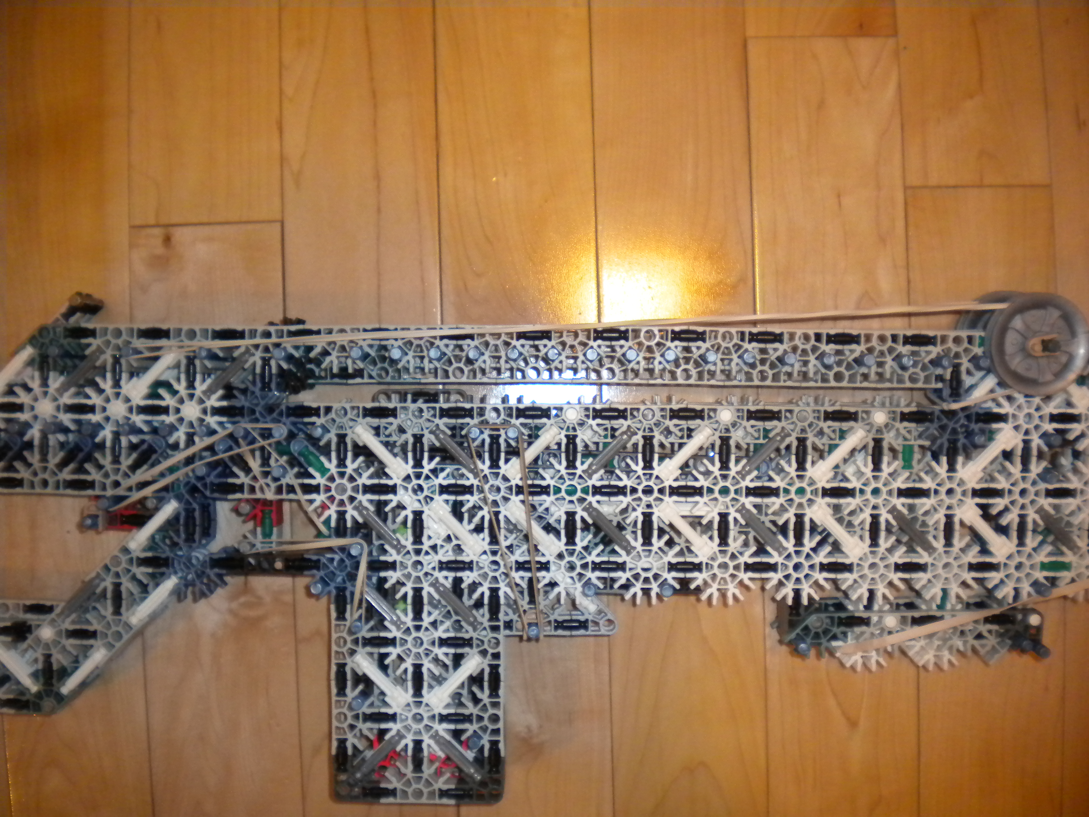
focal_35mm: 35
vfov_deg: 40.7
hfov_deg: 52.6
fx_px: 1101
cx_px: 544
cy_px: 408
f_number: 3.1
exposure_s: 1/30
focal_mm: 6.3
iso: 400
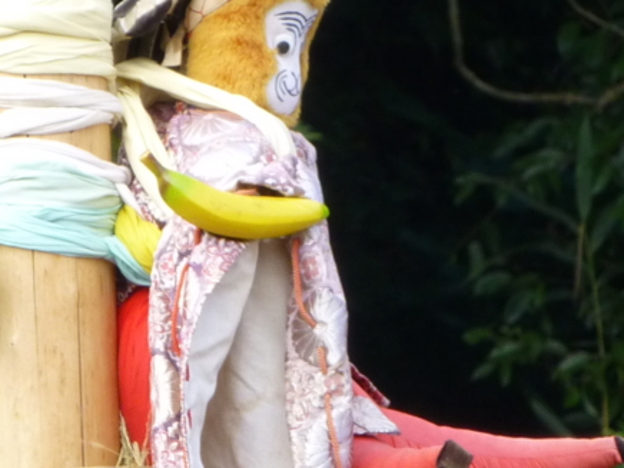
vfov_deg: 1.1
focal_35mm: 1337
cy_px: 199
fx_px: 24101
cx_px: 252
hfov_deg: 1.5
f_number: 5.9
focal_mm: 65
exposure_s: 1/100
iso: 160
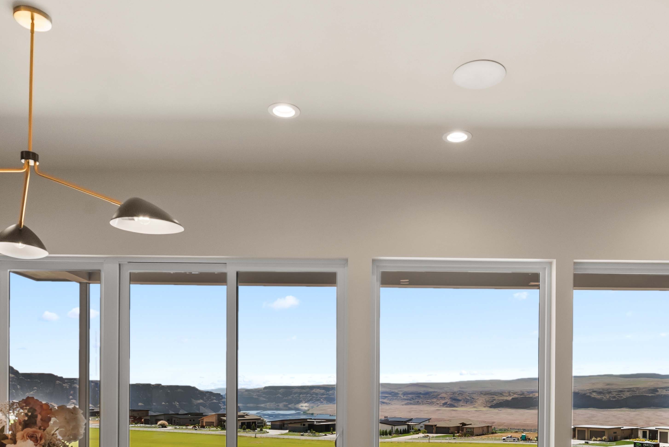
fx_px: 576
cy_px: 385
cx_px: 364
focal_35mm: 31
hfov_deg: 60.2
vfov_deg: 39.9
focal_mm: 15
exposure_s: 1/160
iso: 200
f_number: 8
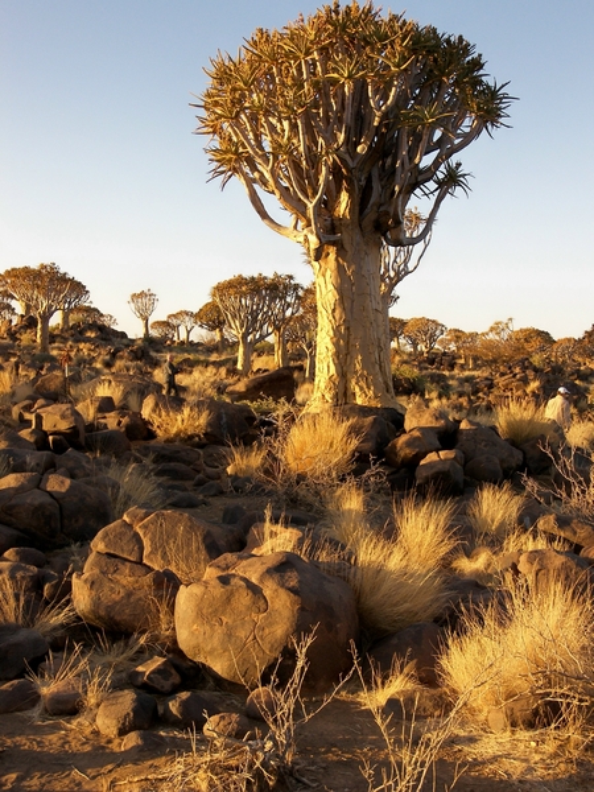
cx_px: 297
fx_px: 1167
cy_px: 396
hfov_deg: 28.6
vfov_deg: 37.5
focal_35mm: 51
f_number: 3.6
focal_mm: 10.7
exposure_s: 1/200
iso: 50
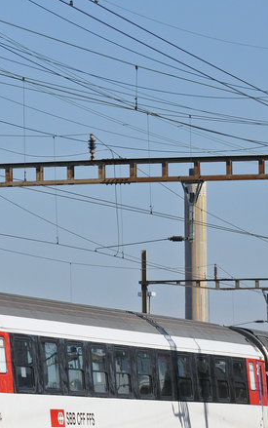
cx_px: -290
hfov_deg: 4.4
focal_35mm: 292
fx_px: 3407
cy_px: 239
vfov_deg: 7.2
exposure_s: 1/800
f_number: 10
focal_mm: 70
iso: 400
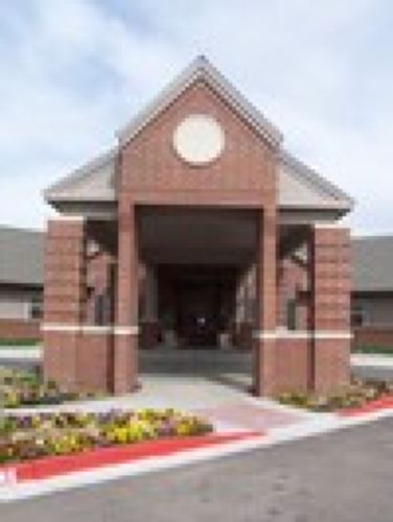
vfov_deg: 48.9
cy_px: 261
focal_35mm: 38
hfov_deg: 37.8
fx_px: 574
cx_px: 196
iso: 80
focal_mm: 6.3
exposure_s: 1/750
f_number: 4
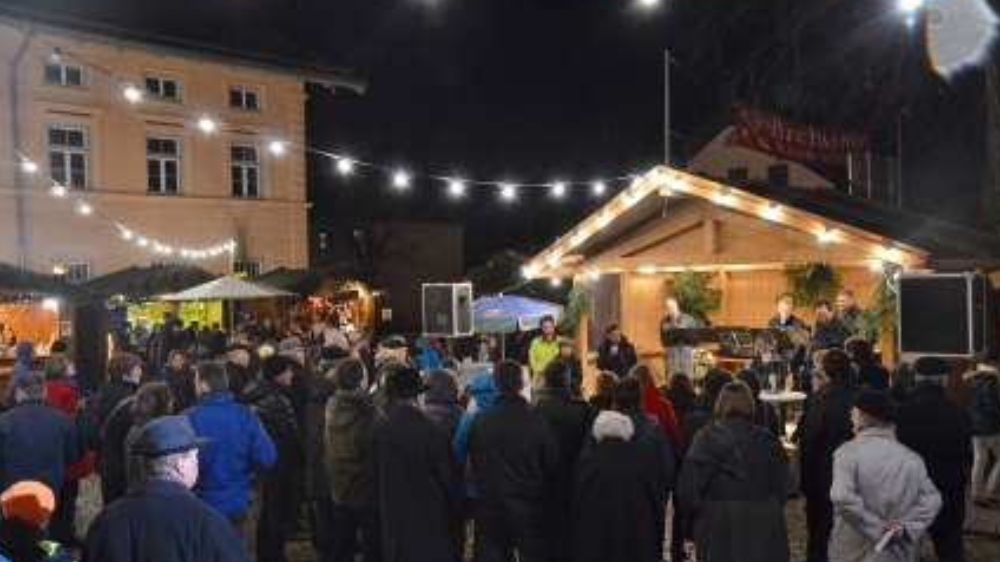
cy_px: 308
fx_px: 928
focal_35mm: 35
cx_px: 502
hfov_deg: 56.7
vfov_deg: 33.6
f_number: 3.8
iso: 1800
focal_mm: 22
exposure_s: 1/30
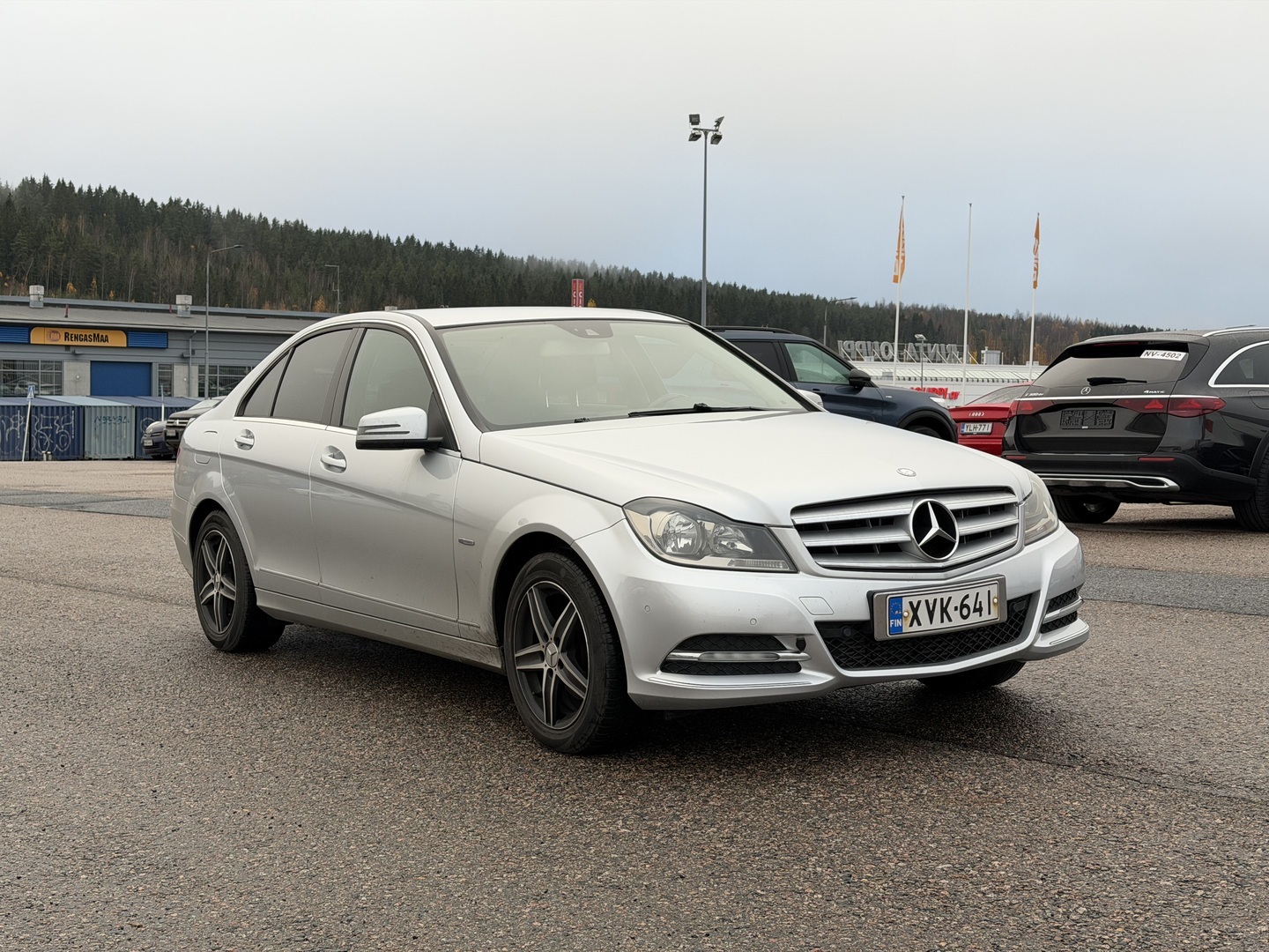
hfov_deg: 39.7
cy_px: 476
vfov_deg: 30.3
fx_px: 1760
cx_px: 634
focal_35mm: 48
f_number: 1.78
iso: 64
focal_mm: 6.76
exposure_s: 1/255
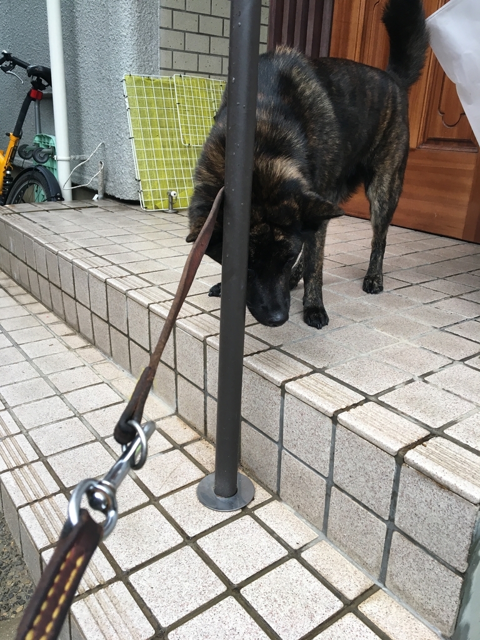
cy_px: 320
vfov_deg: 61.7
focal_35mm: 29
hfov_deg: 48.2
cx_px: 240
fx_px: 536
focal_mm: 4.15
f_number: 2.2
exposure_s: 1/30
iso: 32
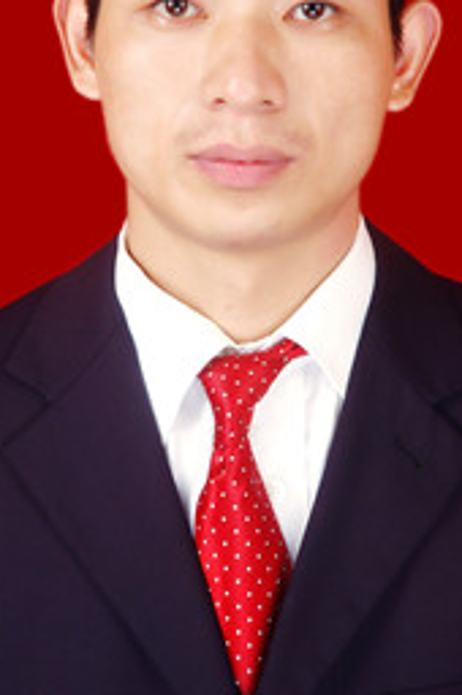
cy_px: 232
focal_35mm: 173
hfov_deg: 7.9
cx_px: 231
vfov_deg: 11.9
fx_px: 3339
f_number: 11
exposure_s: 1/125
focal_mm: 70
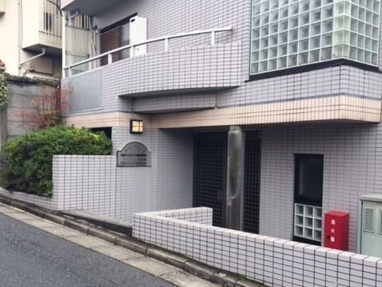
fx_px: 398
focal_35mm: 36
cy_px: 160
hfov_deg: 51.3
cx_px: 183
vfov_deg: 39.6
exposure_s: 1/441
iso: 32
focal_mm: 4.15
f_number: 2.2
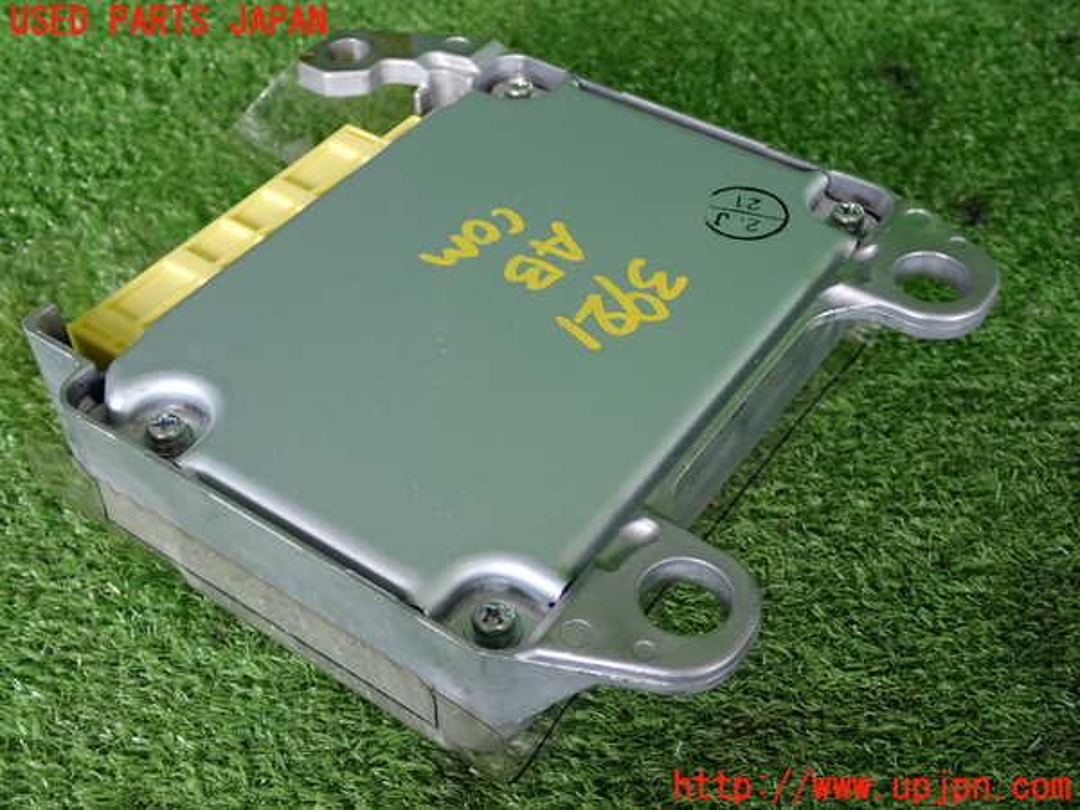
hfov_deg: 42.9
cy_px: 405
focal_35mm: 44
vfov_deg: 32.9
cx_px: 540
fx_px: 1373
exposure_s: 1/100
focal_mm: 7.84
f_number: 2.9
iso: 200
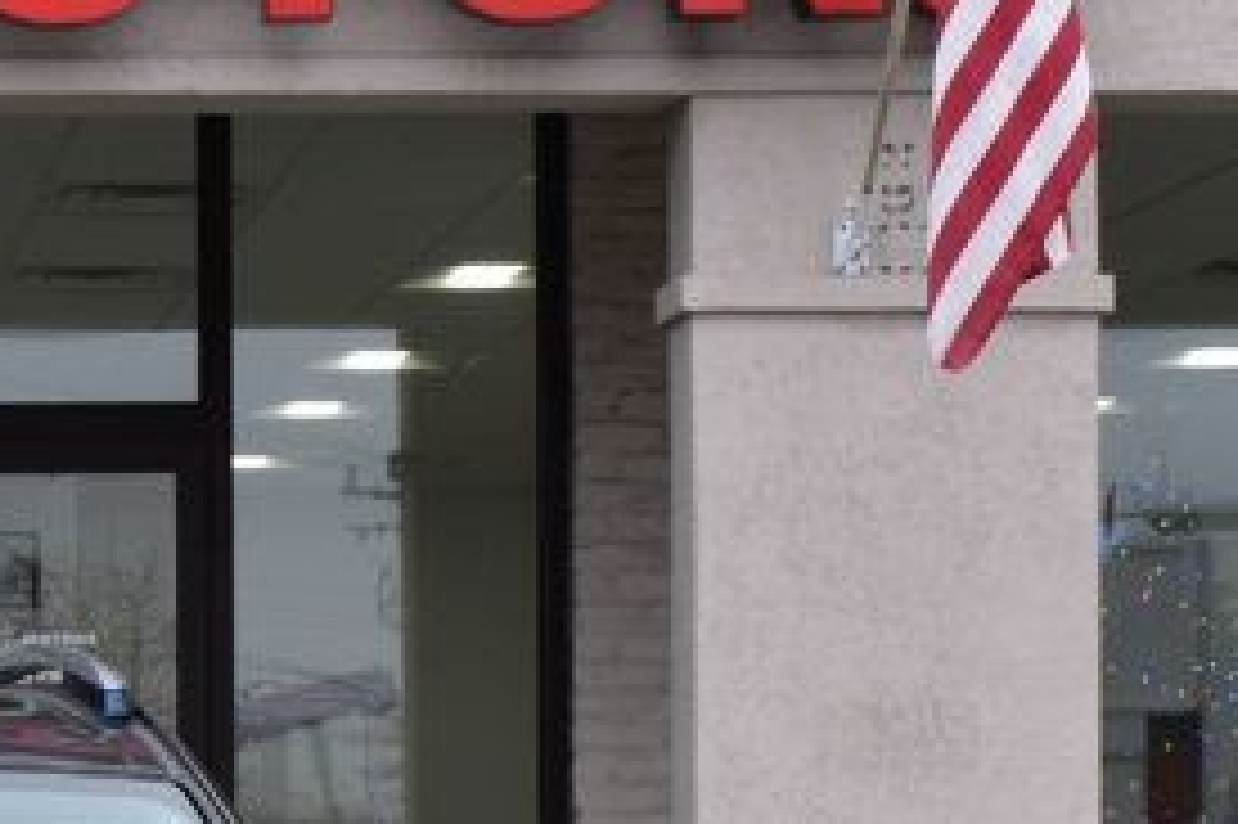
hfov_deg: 13.7
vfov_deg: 9.3
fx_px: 4983
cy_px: 995
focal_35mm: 145
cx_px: -275
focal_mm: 26
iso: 400
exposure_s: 1/125
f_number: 9
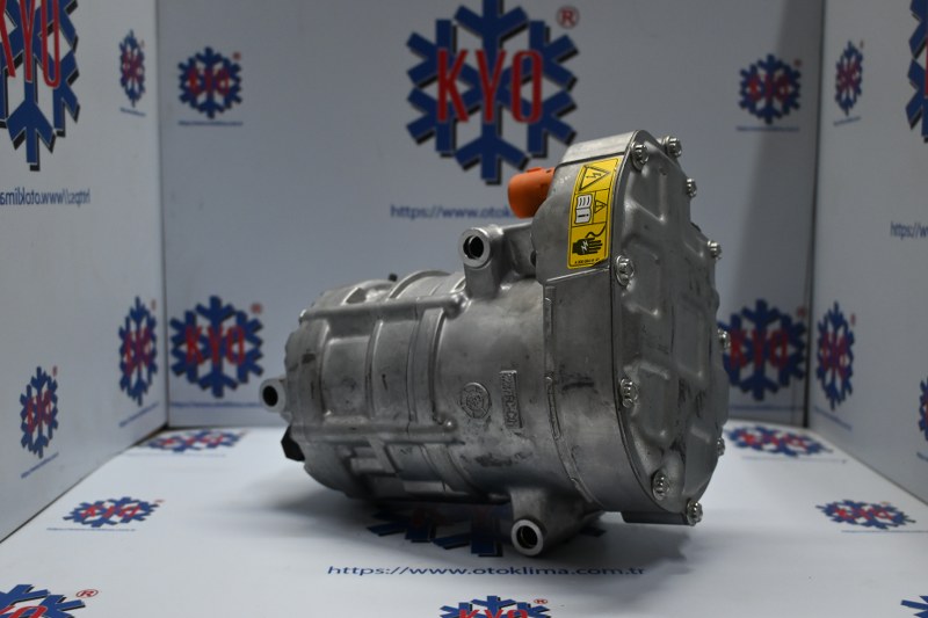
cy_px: 309
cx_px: 464
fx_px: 928
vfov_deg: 36.9
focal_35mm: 36
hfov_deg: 53.1
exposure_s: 1/125
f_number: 4.2
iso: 720
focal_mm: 24
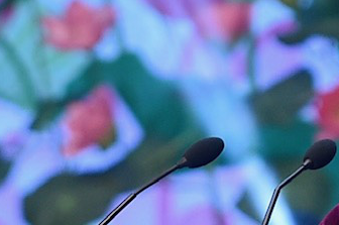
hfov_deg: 2.7
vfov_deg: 1.8
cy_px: 251
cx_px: 136
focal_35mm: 763
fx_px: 7175
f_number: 3.2
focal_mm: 200
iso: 800
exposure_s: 1/160
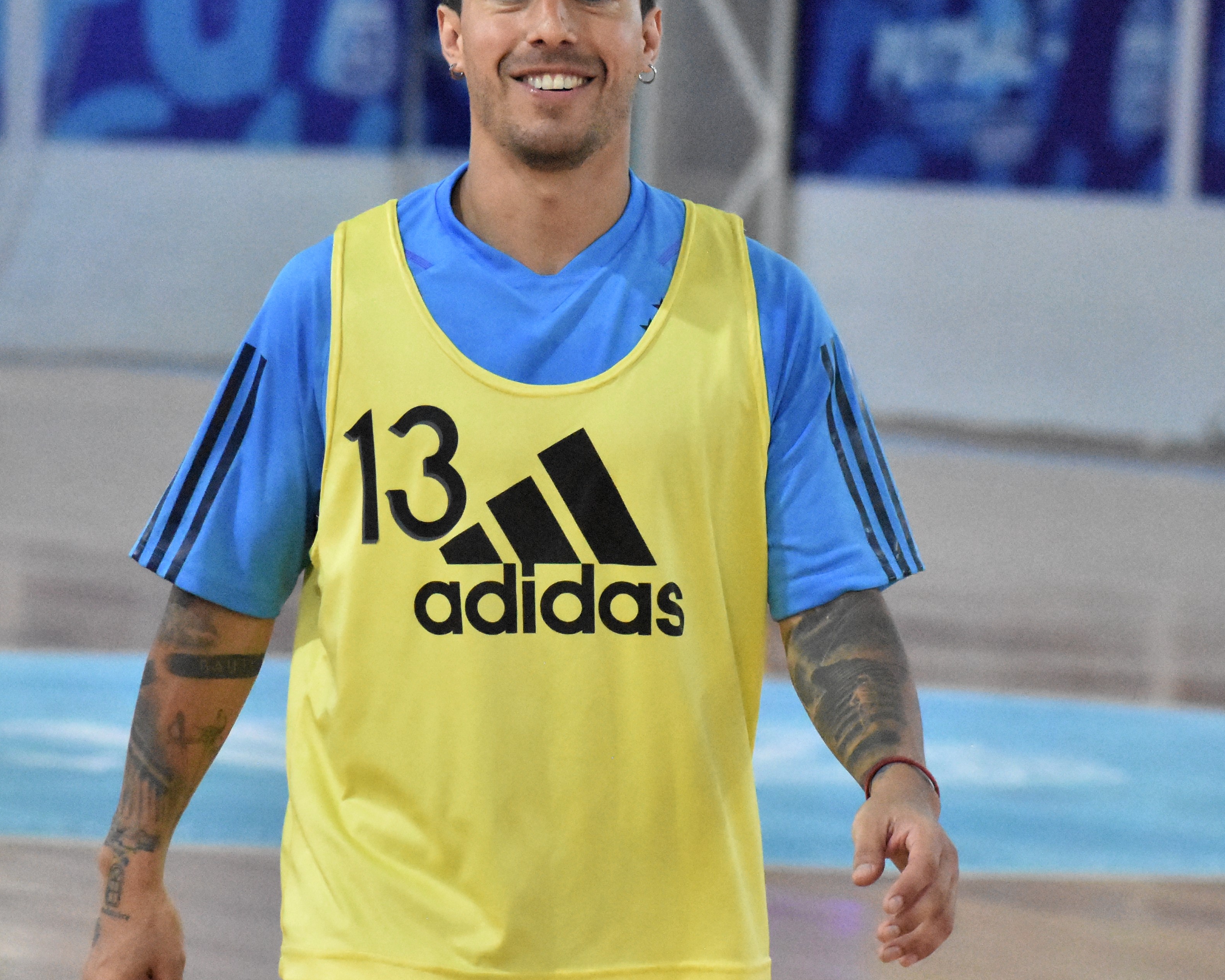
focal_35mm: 298
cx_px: 451
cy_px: 463
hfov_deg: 6.5
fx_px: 10805
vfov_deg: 5.2
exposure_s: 1/1000
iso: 10000
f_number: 4.8
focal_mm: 112
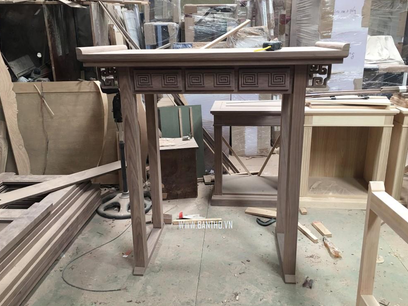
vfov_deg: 46.8
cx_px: 205
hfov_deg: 60.0
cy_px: 151
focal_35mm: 30
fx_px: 354
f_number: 2.2
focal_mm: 4.15
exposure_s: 1/17
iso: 50
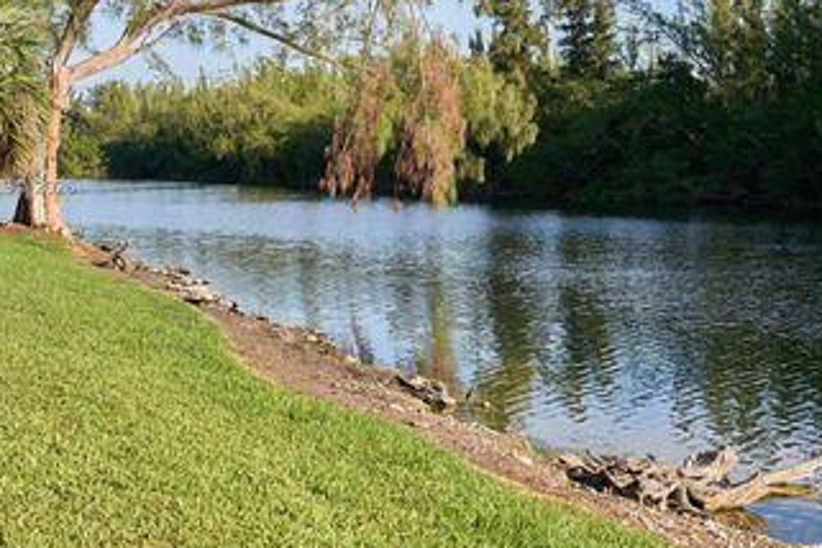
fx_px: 1530
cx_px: 466
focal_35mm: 67
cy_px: 188
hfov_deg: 30.0
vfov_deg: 20.2
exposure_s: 1/400
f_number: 5.6
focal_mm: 43
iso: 200
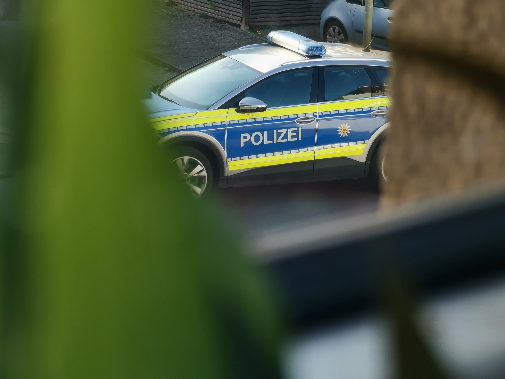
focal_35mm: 135
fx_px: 1969
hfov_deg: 14.6
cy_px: 190
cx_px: 252
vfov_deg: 11.0
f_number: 3.4
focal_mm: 14.46
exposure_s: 1/100
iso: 50
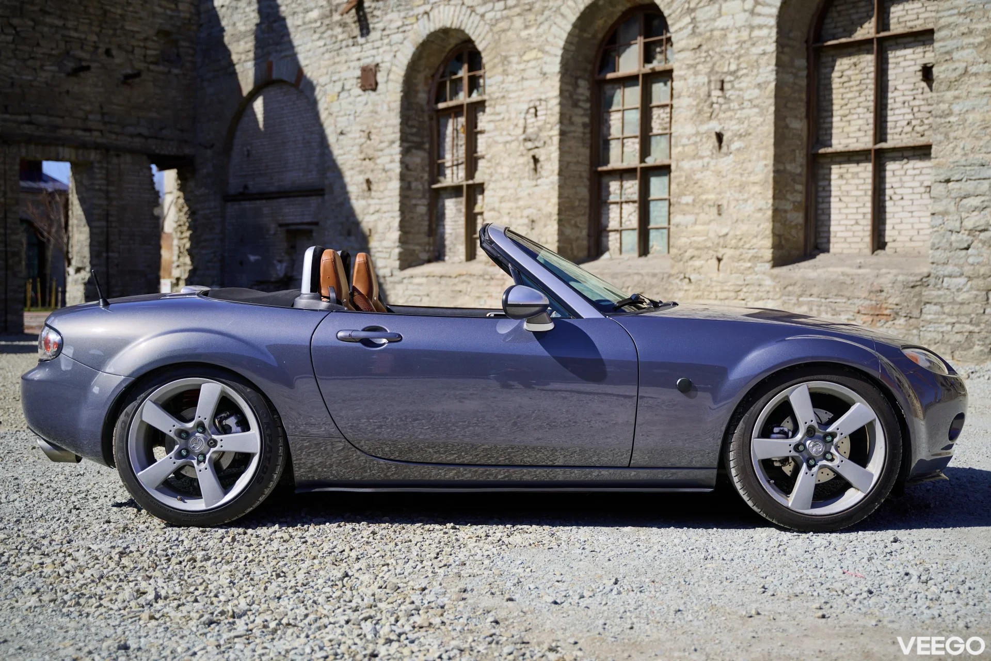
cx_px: 496
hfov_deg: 46.4
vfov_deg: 31.9
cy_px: 330
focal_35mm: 42
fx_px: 1156
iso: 64
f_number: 2.8
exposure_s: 1/1000
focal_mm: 42
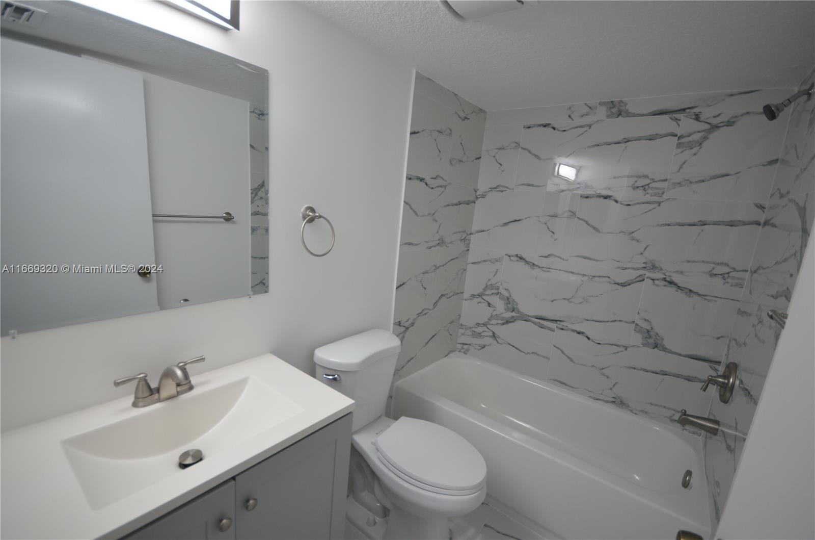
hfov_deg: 100.5
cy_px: 270
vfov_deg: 77.0
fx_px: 339
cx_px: 408
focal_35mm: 15
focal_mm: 10
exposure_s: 1/60
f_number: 4
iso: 400
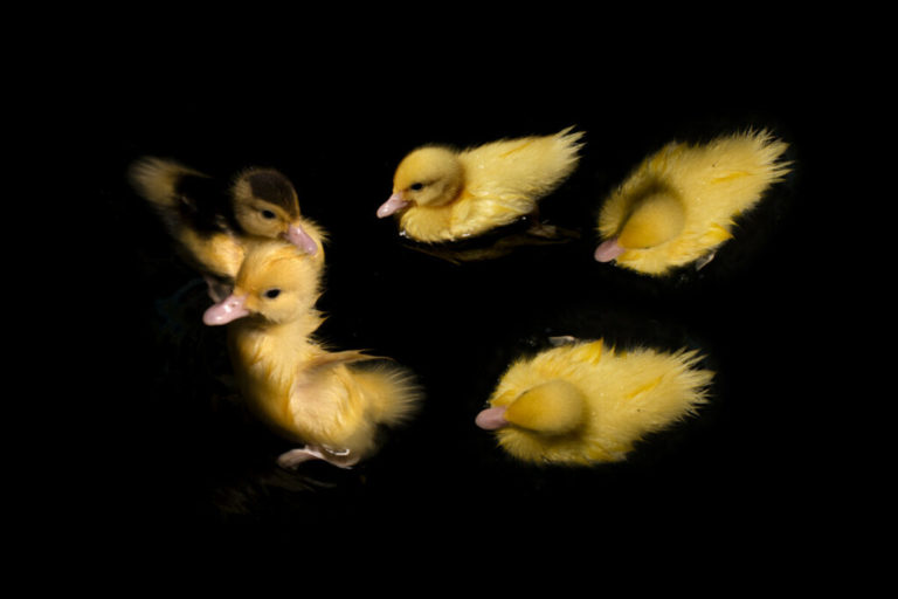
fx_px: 1309
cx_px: 449
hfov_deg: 37.9
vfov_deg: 25.8
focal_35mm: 52
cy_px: 300
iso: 100
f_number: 7.1
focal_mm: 35
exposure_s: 1/250
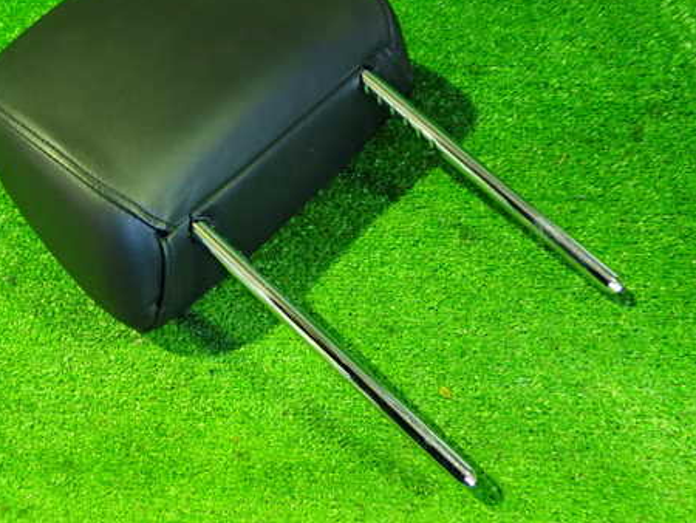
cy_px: 215
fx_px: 805
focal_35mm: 40
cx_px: 283
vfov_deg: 35.9
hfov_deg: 46.5
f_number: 2.3
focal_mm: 5.4
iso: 800
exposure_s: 1/20
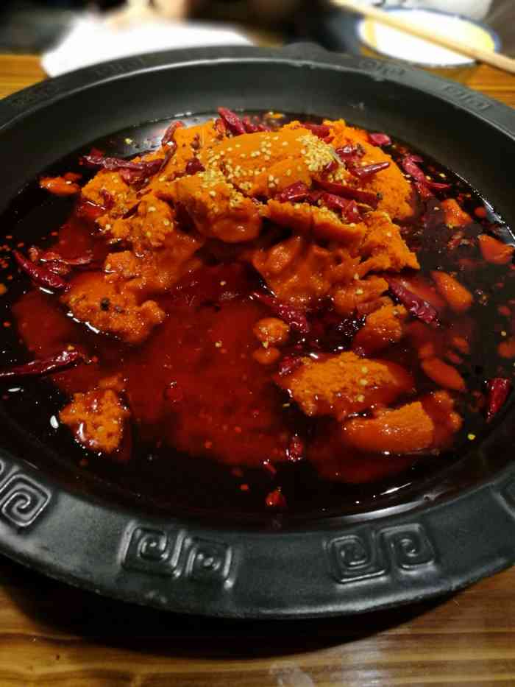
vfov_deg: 65.3
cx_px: 258
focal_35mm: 27
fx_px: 535
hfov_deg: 51.4
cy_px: 344
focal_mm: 4.5
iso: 250
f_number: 4
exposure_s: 1/33.3
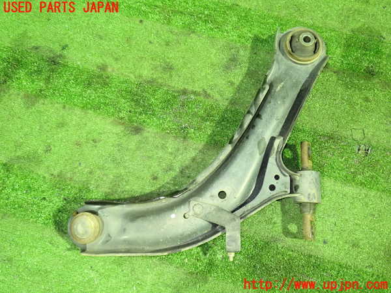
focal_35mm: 30
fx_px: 339
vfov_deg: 46.8
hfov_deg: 60.0
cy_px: 146
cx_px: 196
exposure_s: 1/15
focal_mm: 5.4
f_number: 2.3
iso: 800
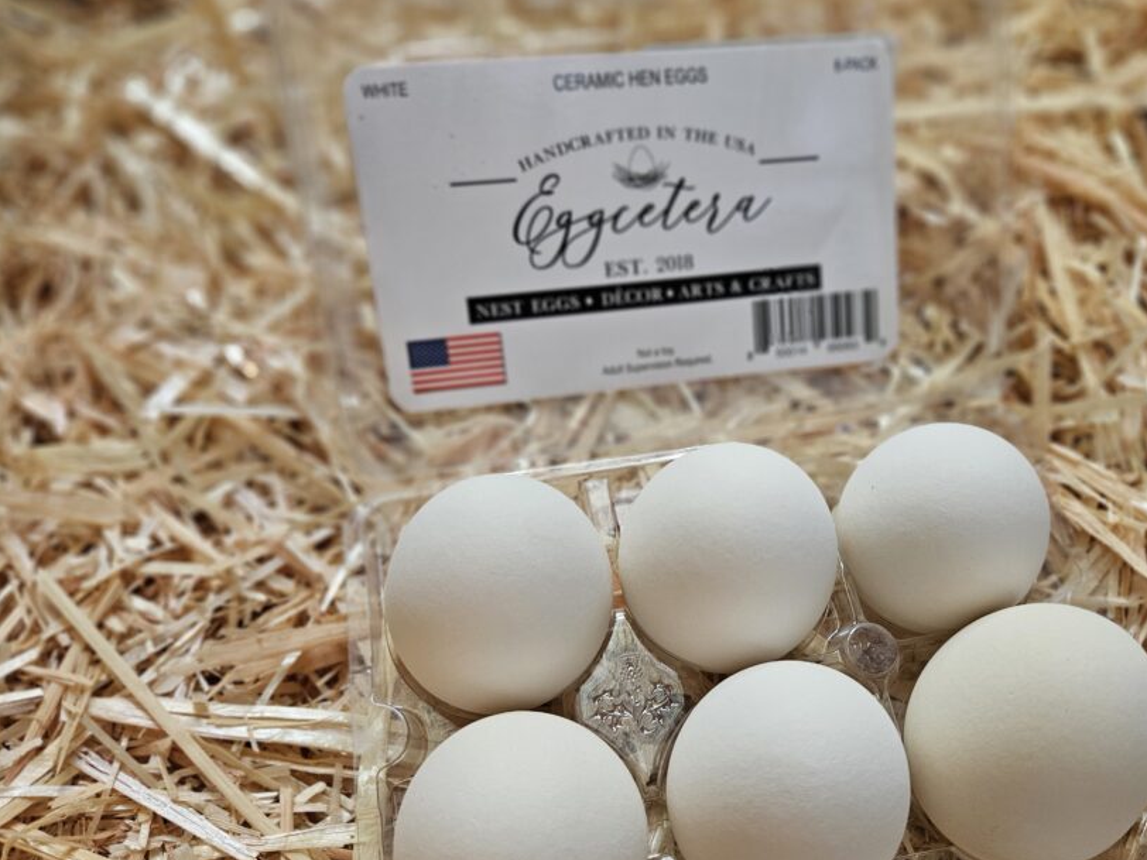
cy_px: 458
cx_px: 677
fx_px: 961
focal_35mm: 29
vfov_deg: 48.2
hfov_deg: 61.2
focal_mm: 5.4
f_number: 1.8
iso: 320
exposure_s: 1/120
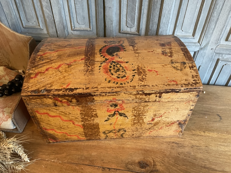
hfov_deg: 67.3
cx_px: 116
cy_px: 86
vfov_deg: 53.1
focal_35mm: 26
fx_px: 174
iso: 400
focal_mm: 4.2
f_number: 1.6
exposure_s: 1/33
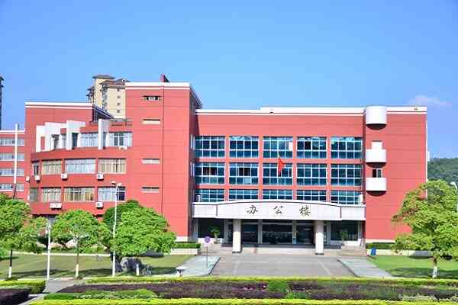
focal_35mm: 75
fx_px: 954
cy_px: 152
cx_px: 229
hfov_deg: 27.0
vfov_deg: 18.2
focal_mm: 50
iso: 100
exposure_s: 1/640
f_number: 4.8
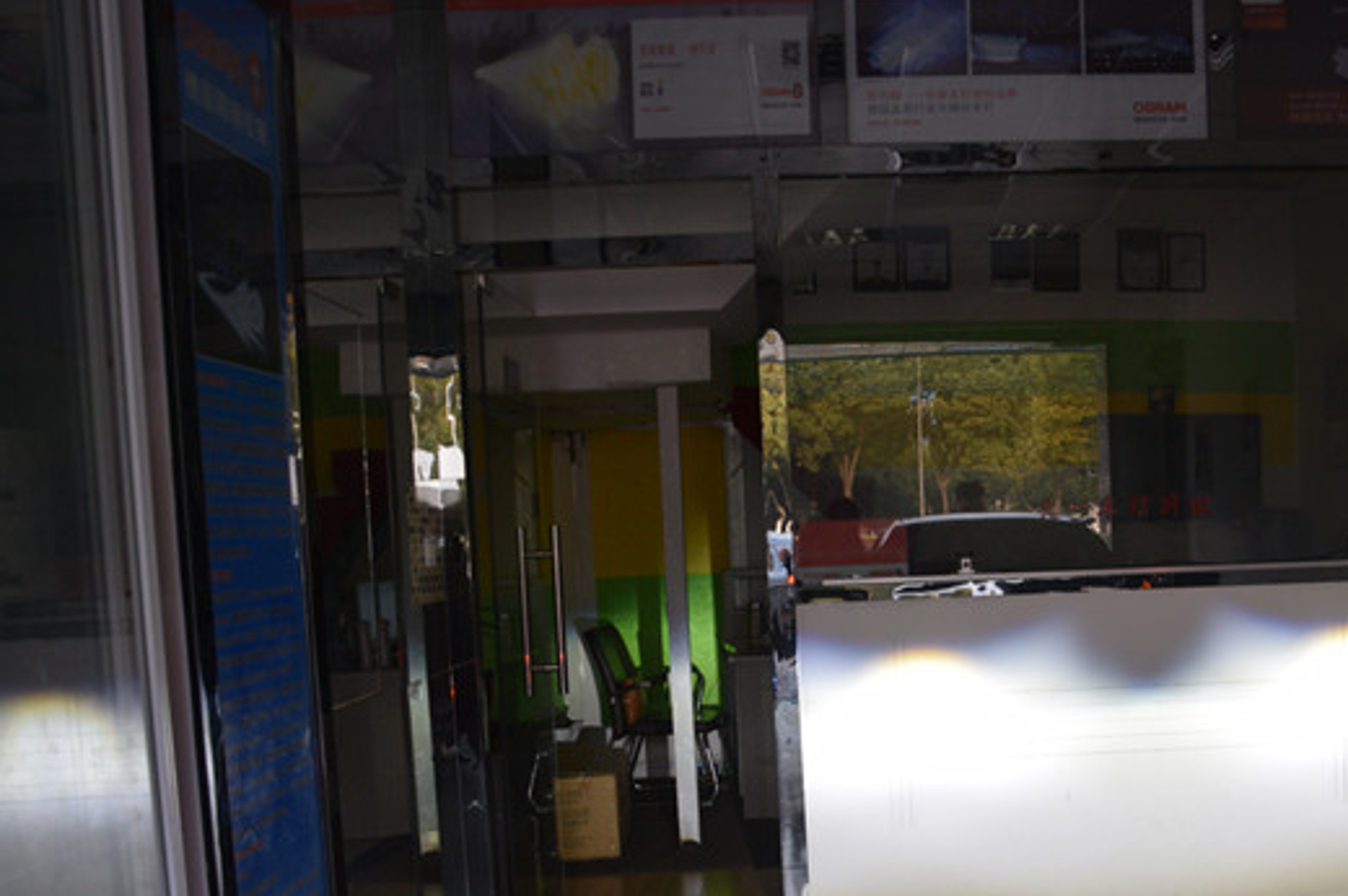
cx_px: 954
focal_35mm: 41
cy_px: 673
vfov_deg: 32.0
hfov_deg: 46.3
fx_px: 1534
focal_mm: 18
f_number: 5
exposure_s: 1/100
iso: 400
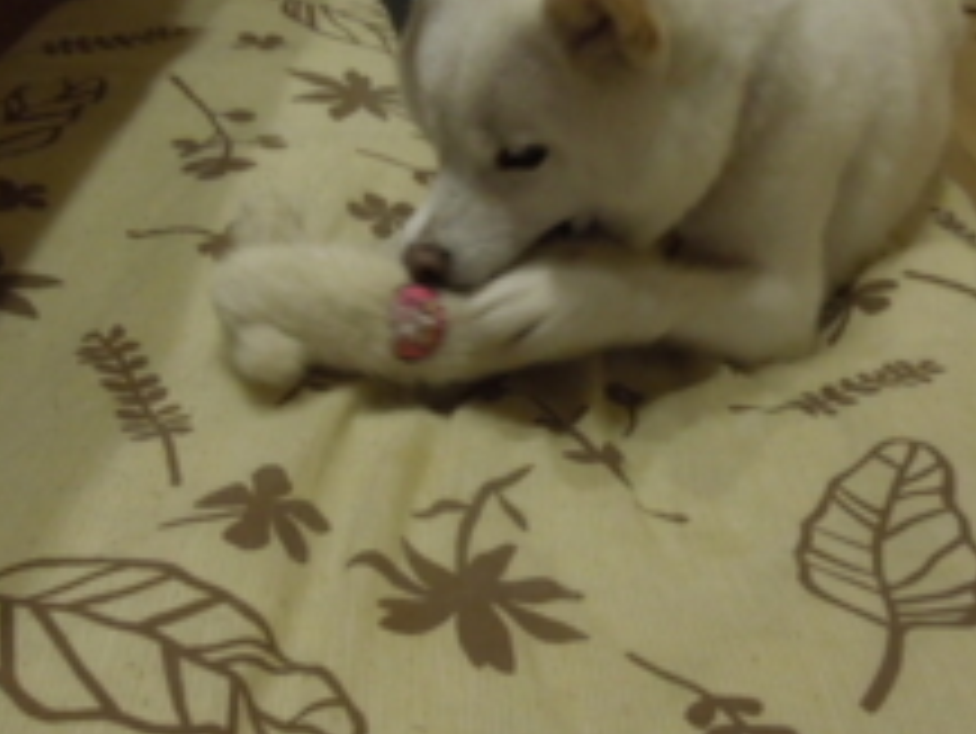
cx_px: 589
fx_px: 1298
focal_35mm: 46
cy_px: 392
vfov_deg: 31.5
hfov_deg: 41.0
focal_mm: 4.5
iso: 560
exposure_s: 1/30
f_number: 3.3
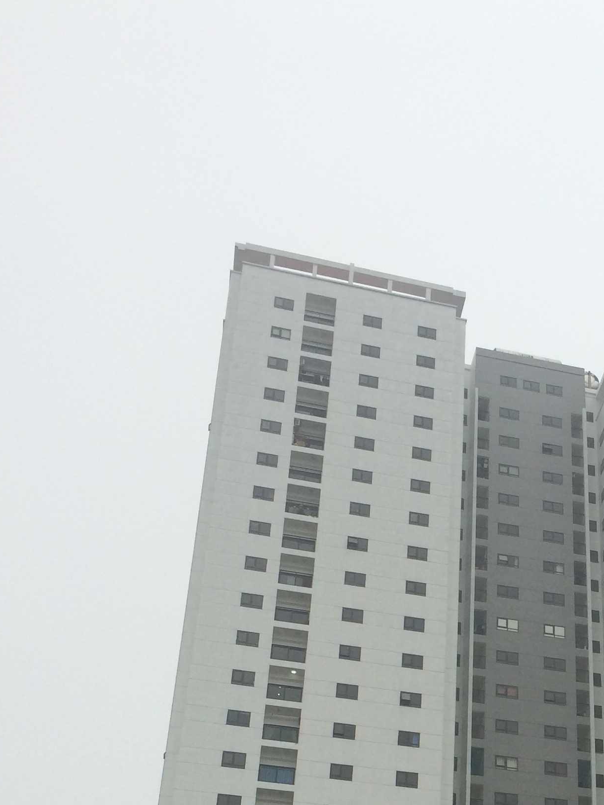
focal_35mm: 60
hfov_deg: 23.6
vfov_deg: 30.1
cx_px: 575
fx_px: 1396
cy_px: 793
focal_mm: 4.12
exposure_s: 1/760
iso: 32
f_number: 2.2
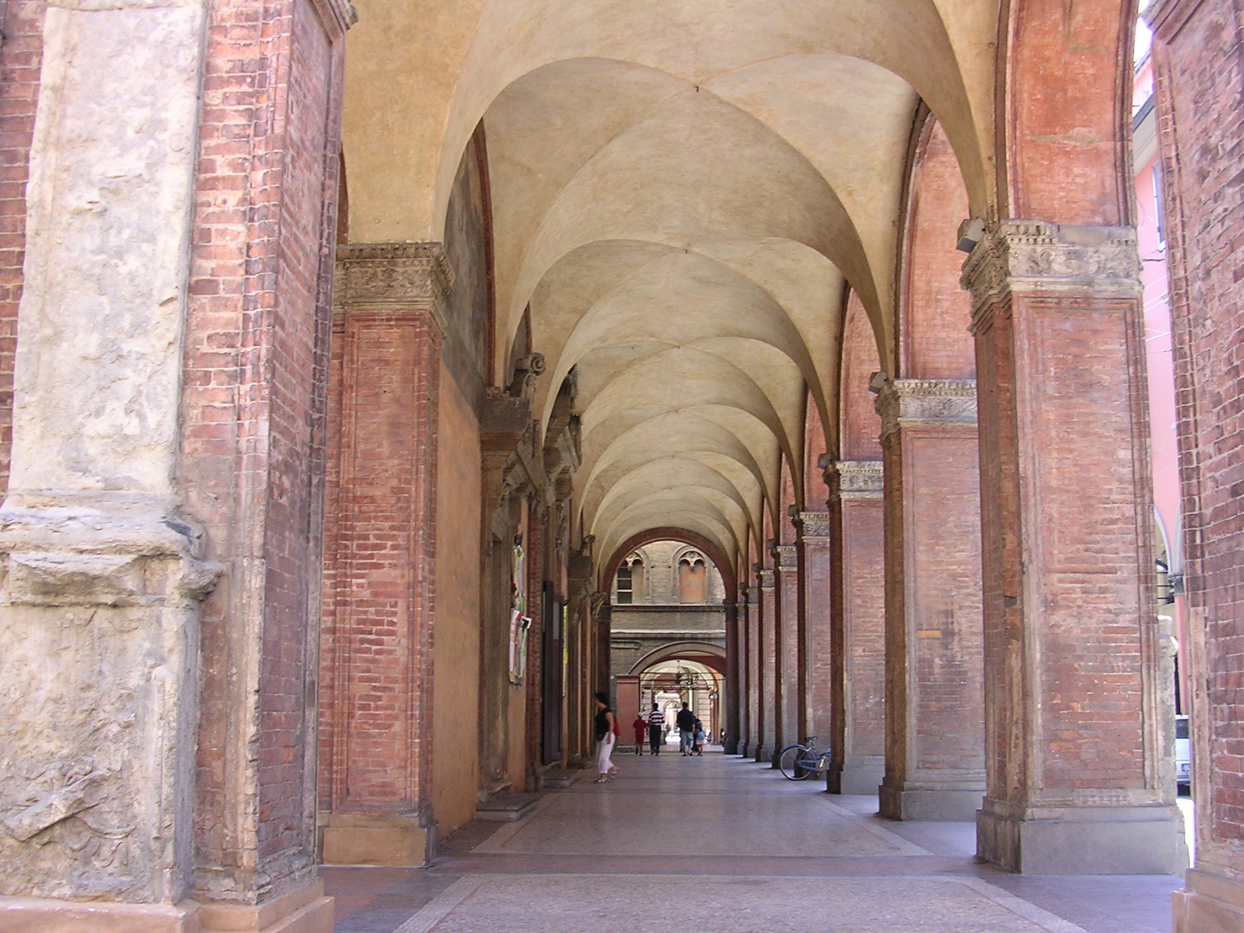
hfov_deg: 49.0
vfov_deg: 37.7
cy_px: 466
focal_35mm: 38
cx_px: 622
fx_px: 1366
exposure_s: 1/36.8
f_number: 2.8
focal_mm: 5.8
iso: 100
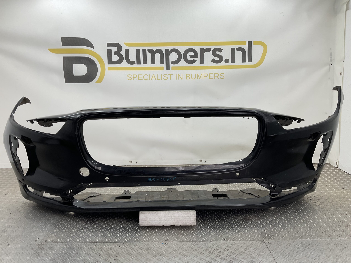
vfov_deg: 48.2
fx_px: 294
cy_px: 132
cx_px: 176
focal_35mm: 29
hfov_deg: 61.7
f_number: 1.8
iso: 20
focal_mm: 3
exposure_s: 1/120
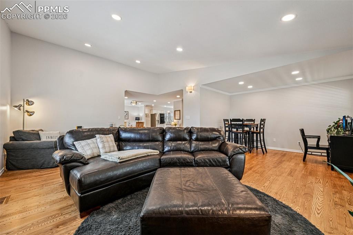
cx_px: 176
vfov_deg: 81.2
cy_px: 118
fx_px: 137
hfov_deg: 104.3
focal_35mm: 14
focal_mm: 14
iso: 360
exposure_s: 1/15
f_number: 11
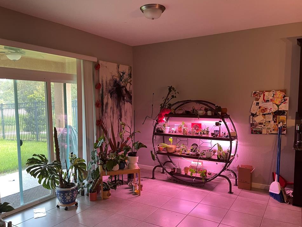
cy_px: 121
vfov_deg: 49.7
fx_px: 244
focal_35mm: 28
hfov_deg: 63.4
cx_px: 158
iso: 250
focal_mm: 5.1
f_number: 1.6
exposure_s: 1/60
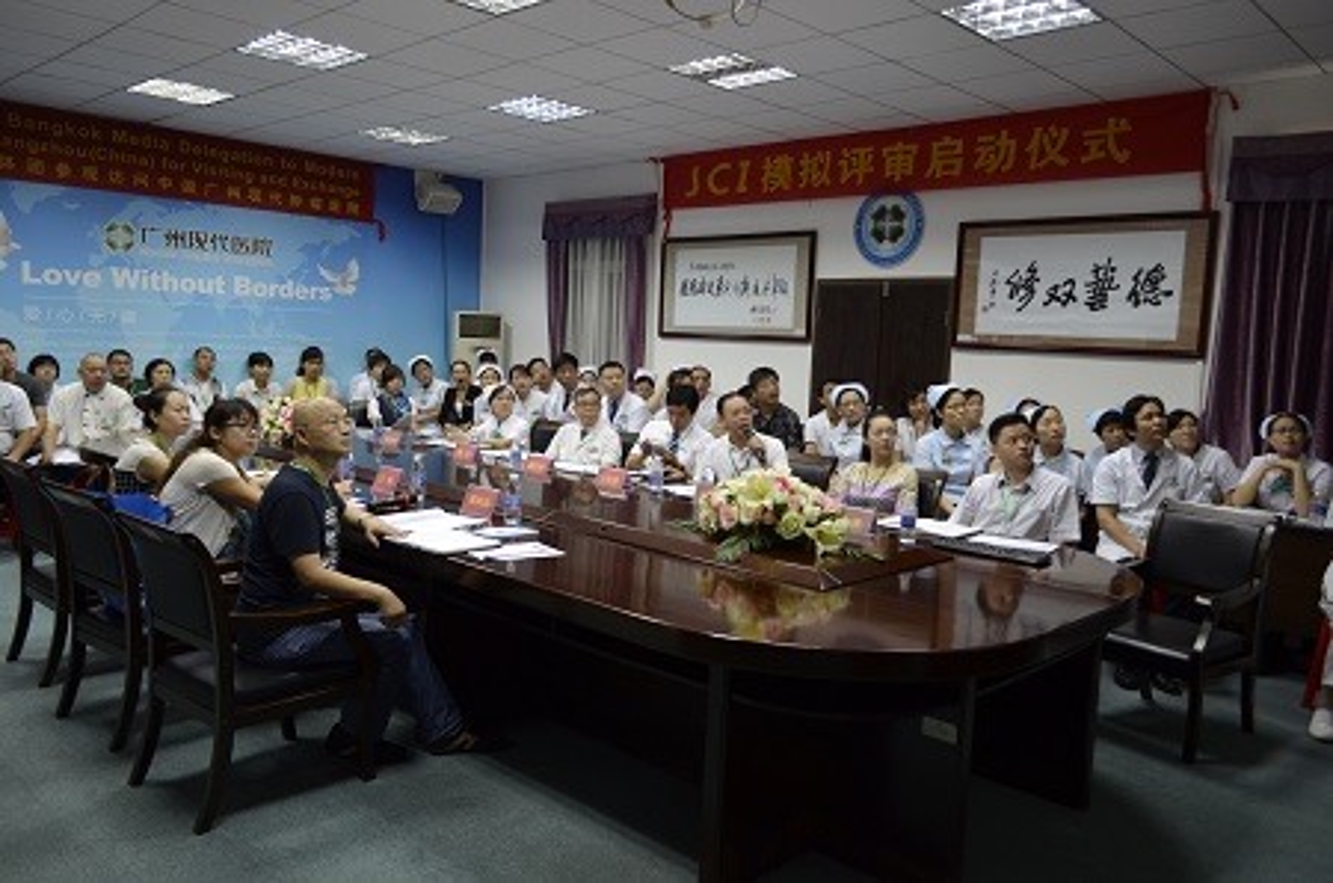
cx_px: 666
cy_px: 442
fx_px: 998
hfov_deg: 67.5
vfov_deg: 47.7
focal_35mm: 27
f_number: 3.5
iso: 800
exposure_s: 1/30
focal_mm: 18
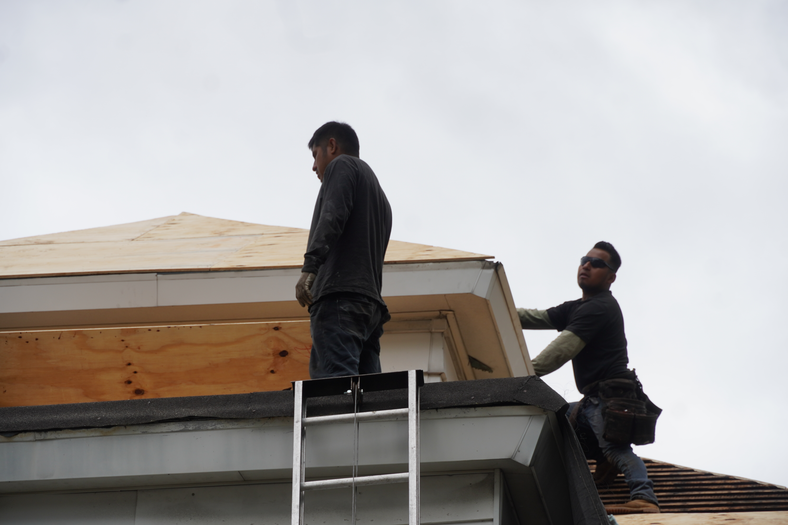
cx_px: 394
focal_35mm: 156
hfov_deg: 13.2
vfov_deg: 8.8
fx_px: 3414
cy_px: 262
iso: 100
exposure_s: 1/320
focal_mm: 104
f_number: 7.1
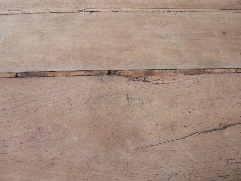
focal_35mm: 36
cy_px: 90
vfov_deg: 39.7
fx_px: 251
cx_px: 120
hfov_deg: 51.4
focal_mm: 6
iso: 150
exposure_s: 1/30
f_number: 2.8
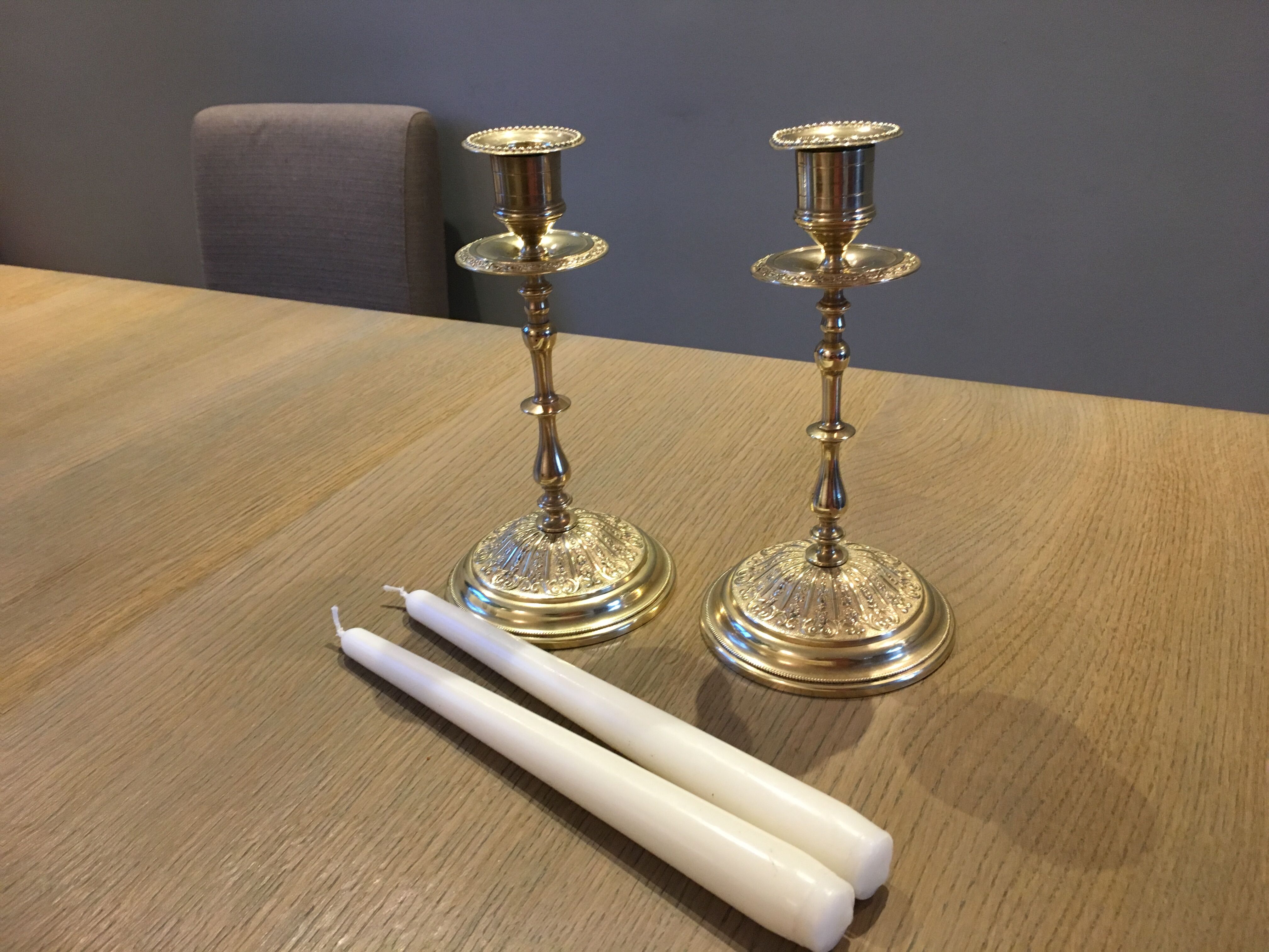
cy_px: 476
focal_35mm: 29
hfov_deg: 61.7
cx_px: 634
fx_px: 1063
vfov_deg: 48.2
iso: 160
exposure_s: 1/33
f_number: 2.2
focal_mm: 4.15
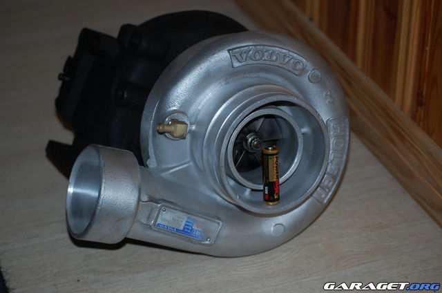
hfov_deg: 24.7
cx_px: 221
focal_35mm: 82
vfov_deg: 16.5
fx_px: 1011
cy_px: 146
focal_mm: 55
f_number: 4
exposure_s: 1/60
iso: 400
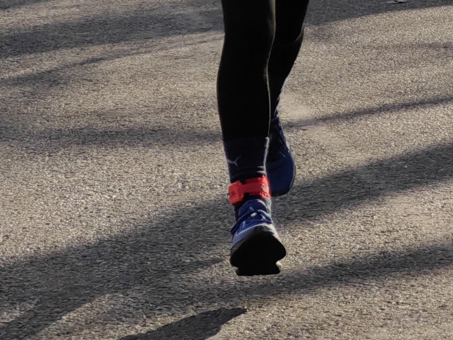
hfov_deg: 5.9
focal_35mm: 335
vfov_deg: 4.4
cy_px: -122
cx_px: 299
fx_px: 4385
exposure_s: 1/3065
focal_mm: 12.28
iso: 50
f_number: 1.8
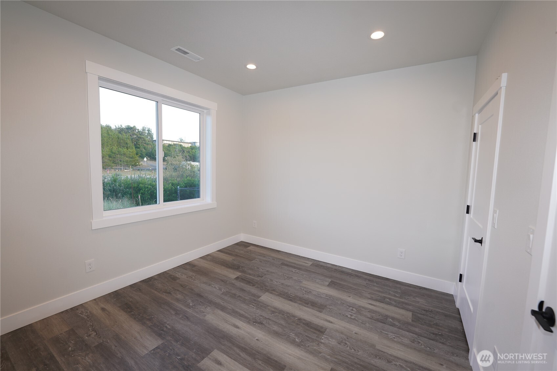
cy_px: 186
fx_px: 217
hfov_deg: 104.3
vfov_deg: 81.2
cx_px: 278
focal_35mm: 14
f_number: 4
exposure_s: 1/160
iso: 250
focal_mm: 14
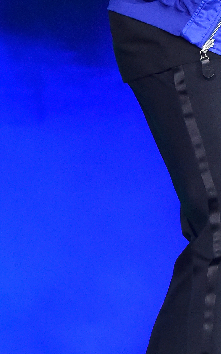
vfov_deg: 6.7
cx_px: 286
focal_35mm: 313
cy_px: 12
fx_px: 3017
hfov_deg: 4.2
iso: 6400
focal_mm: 120
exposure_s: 1/800
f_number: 5.6
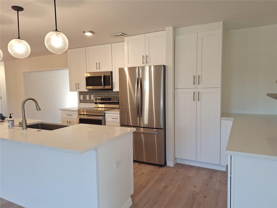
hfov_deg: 73.9
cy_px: 104
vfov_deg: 58.9
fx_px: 184
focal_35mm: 23
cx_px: 138
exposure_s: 1/60
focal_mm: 5.54
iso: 25
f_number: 1.8
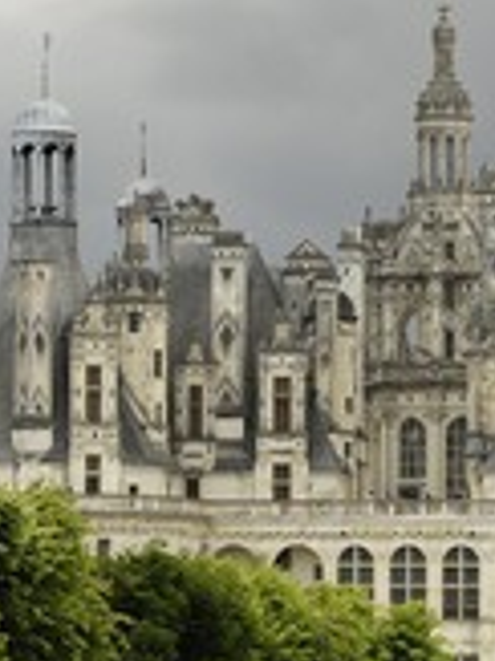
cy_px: 434
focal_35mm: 335
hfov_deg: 4.4
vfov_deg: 5.9
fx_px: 6396
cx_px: 676
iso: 400
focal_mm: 90
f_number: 4.5
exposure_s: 1/640
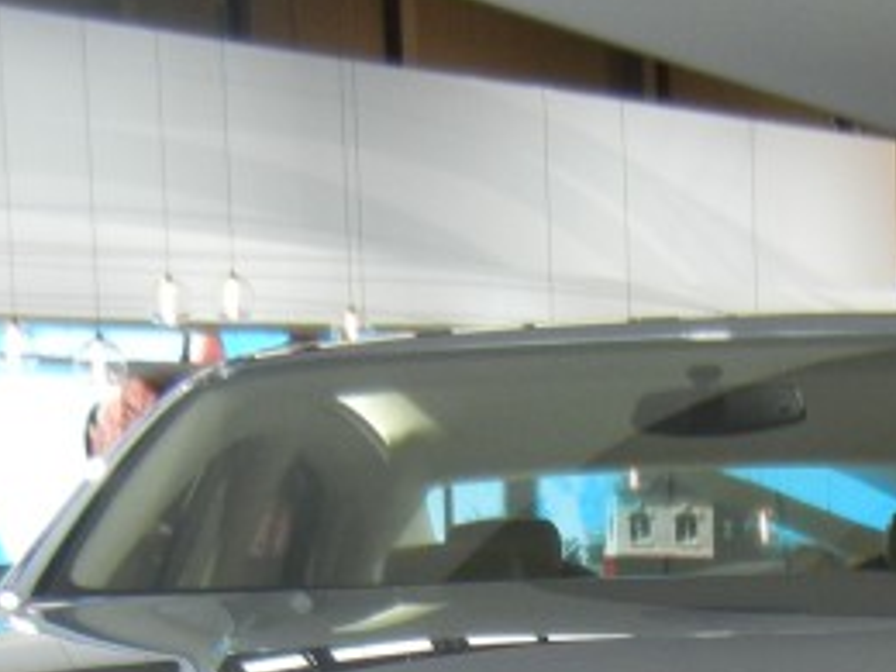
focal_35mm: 118
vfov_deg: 12.0
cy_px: 972
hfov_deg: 16.6
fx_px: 3054
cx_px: 696
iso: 213
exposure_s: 1/60
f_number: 3.5
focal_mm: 5.4
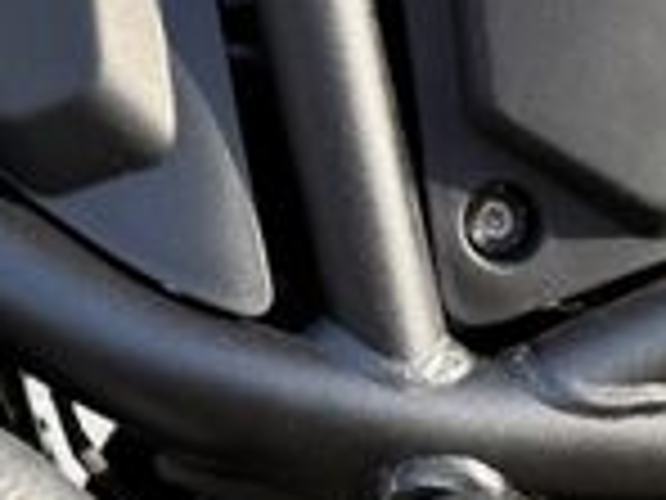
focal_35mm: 104
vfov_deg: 12.8
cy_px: 923
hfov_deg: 17.9
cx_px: 828
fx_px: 2001
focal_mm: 6.76
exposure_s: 1/374
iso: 80
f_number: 1.78
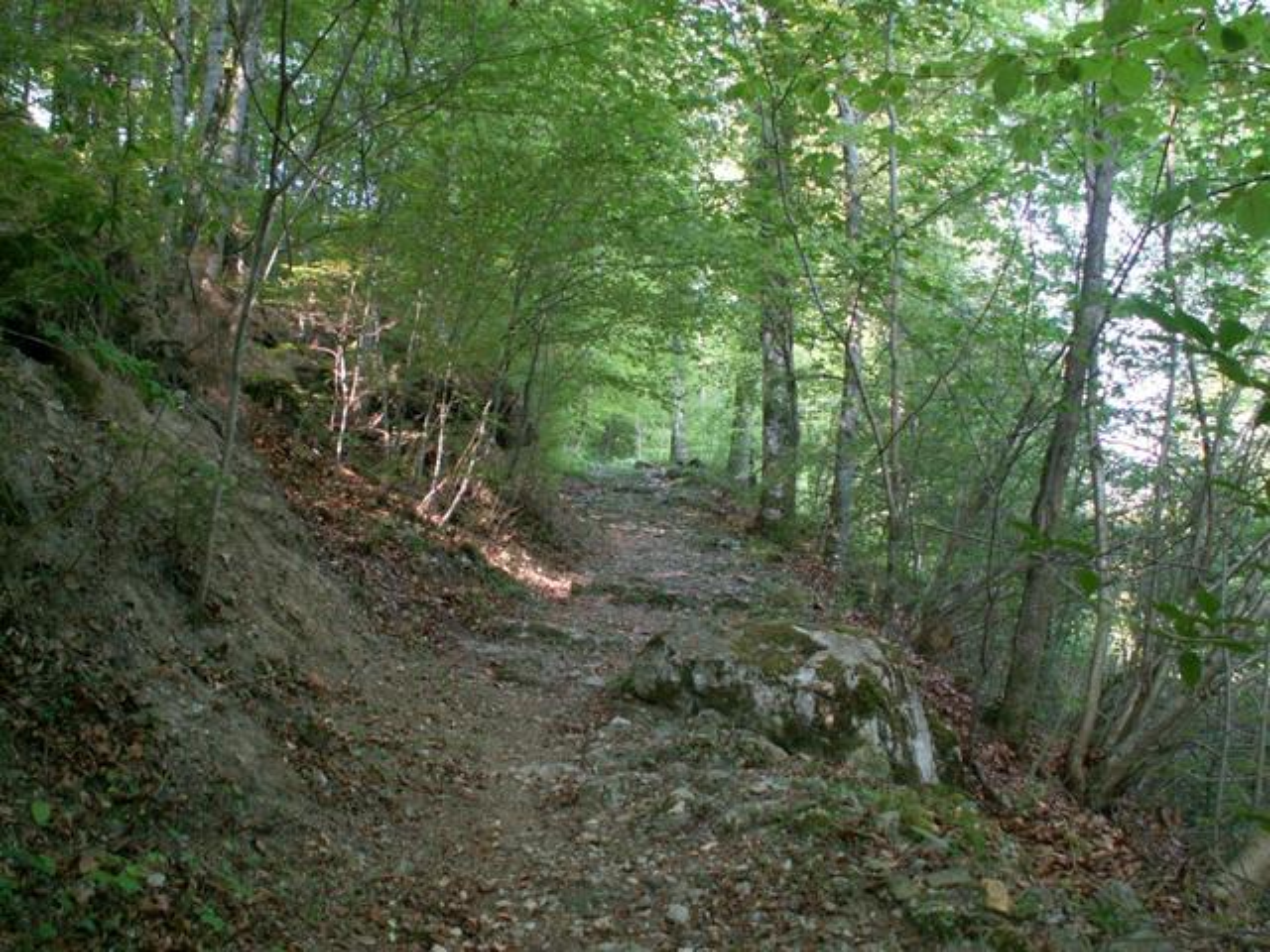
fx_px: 1284
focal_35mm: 35
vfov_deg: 40.7
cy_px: 476
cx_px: 635
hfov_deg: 52.6
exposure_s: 1/40
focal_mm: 5.86
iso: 125
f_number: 2.8
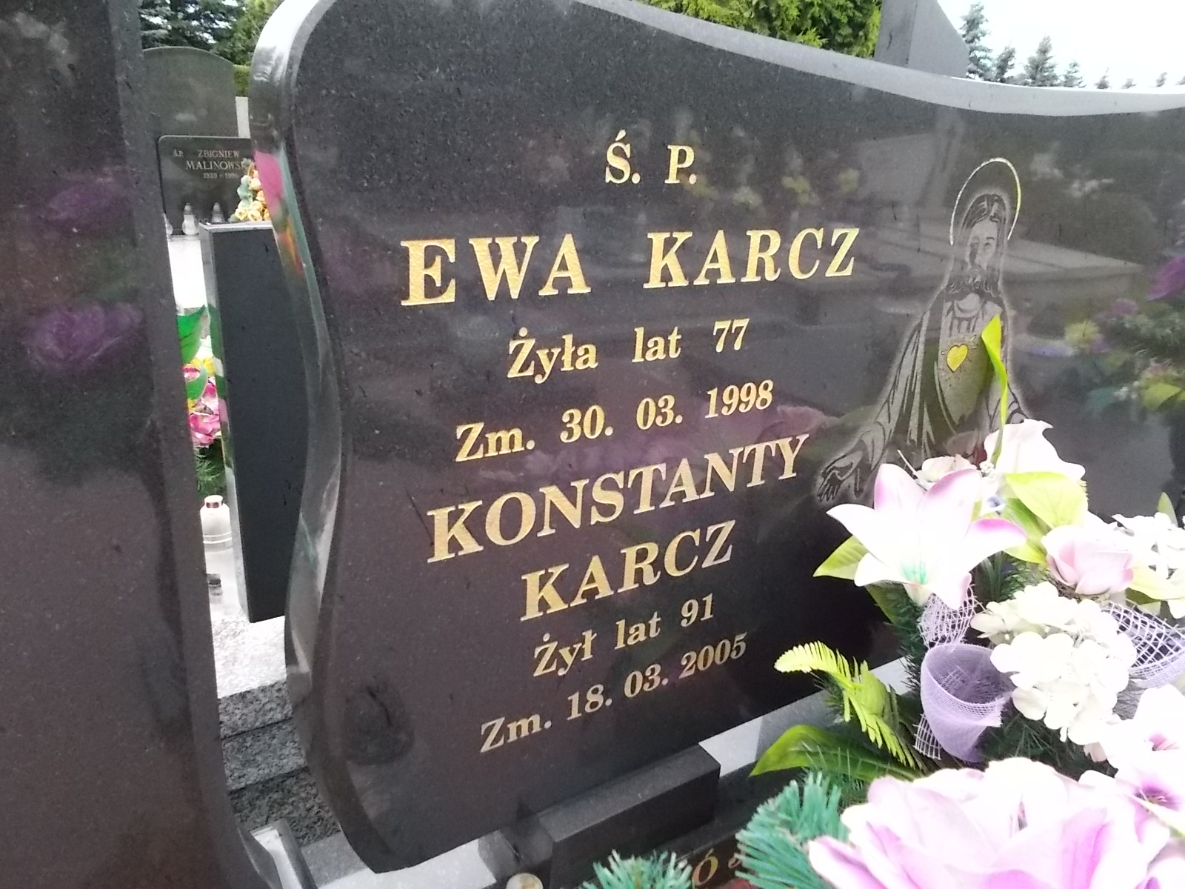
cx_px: 592
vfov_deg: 53.1
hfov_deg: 67.3
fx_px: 890
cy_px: 444
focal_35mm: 26
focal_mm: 4.6
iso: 400
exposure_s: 1/125
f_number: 8
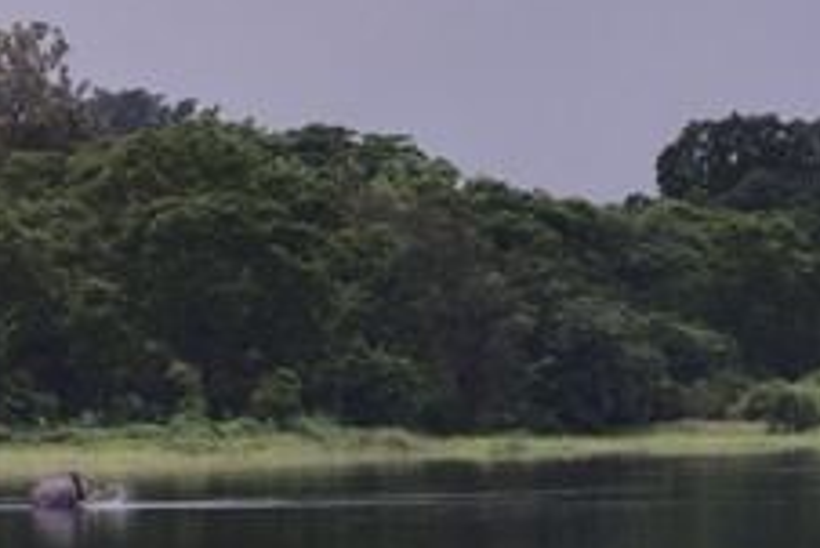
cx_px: 308
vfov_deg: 3.7
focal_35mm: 371
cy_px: 461
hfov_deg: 5.6
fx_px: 8456
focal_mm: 200
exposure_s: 1/200
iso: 400
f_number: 9
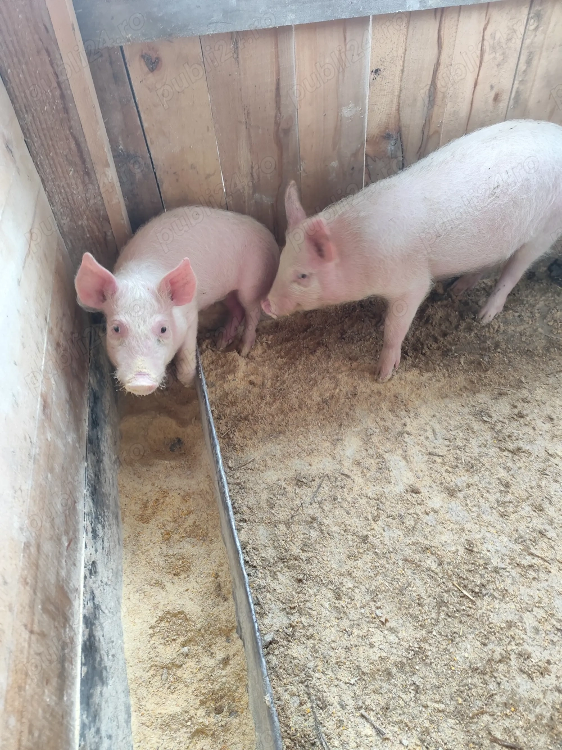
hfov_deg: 58.9
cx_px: 281
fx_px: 498
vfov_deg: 73.9
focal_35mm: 23
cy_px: 375
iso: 800
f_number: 1.65
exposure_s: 1/50
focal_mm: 6.19
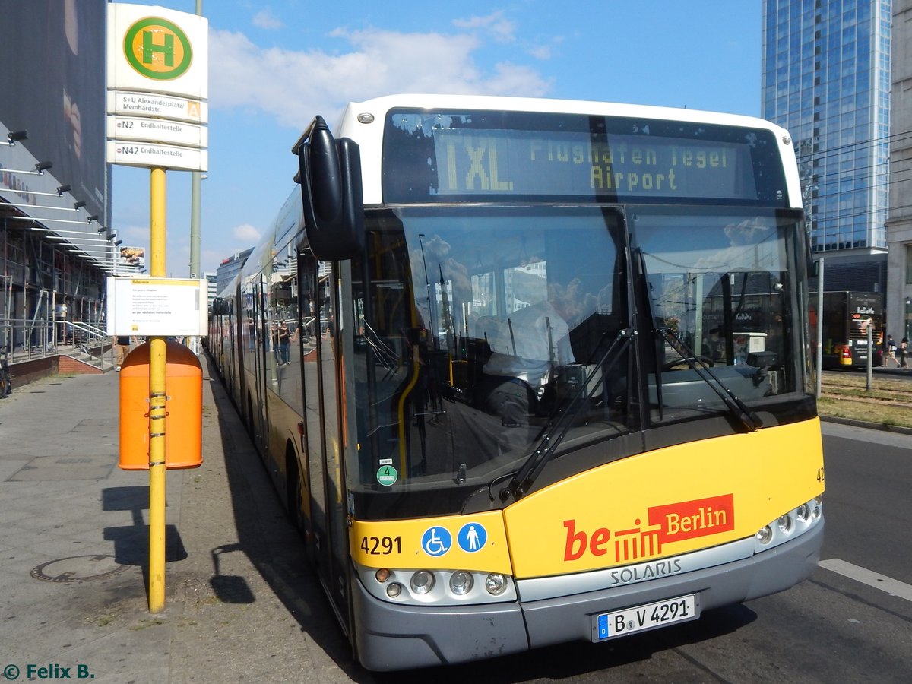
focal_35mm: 22
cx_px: 456
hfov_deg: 76.4
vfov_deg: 61.1
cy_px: 342
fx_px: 580
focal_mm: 4
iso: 125
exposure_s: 1/640
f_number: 6
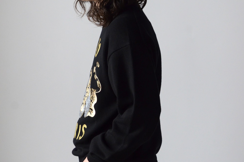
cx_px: 121
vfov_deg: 9.7
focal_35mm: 141
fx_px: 956
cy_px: 78
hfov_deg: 14.6
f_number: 5
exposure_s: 1/50
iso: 1600
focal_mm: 62
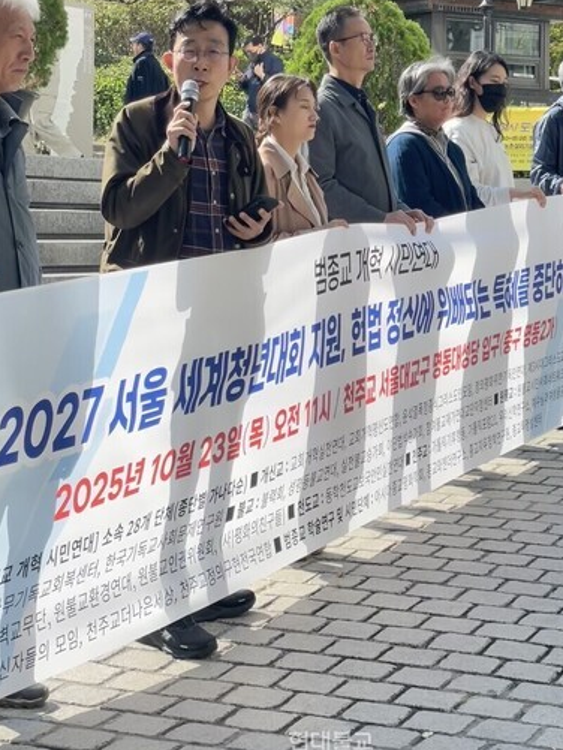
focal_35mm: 83
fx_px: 1799
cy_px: 163
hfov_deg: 17.8
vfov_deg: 23.3
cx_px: 320
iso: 25
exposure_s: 1/786
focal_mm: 6
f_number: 2
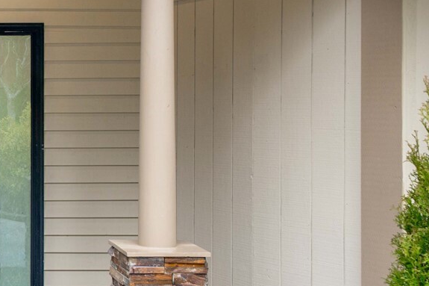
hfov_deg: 27.8
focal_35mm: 62
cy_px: 170
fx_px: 739
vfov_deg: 21.9
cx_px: -103
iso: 250
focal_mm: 21
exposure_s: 1/30
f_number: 6.7
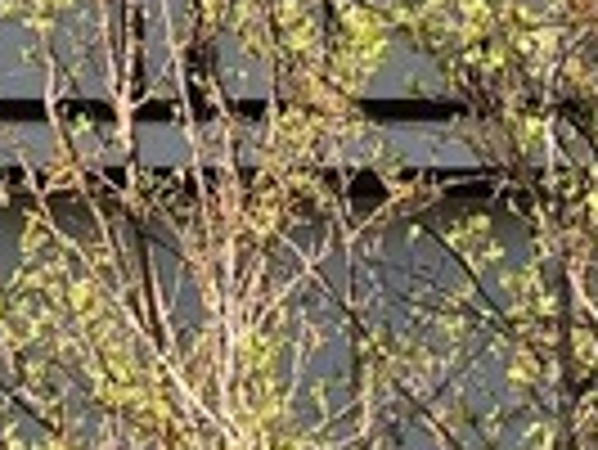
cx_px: -418
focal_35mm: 216
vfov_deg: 6.7
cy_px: -464
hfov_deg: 8.8
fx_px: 3735
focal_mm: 3.99
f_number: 1.8
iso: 20
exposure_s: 1/639
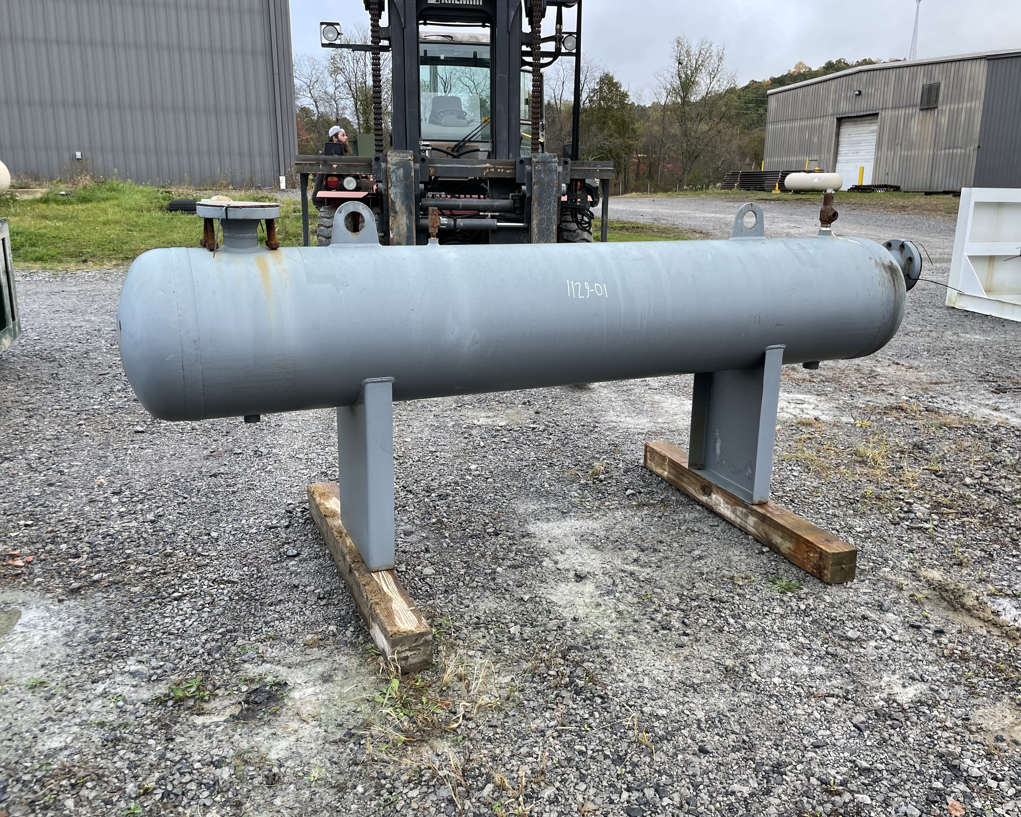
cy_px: 397
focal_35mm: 28
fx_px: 846
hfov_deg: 62.2
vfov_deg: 51.5
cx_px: 525
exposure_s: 1/121
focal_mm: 4.2
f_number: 1.6
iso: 40
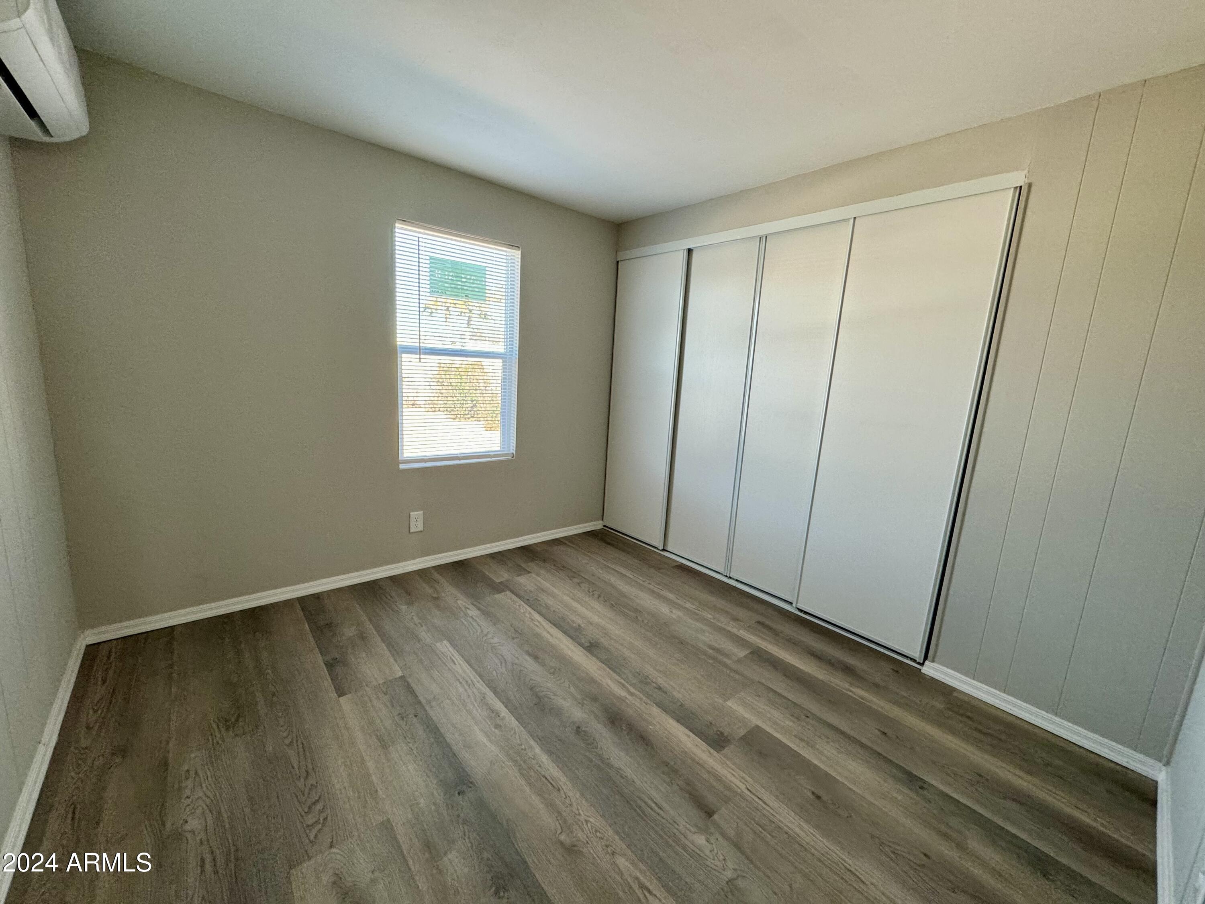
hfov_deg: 102.1
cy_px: 452
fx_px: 487
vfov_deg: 85.7
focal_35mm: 14
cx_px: 602
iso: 200
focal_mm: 2.22
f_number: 2.2
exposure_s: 1/99
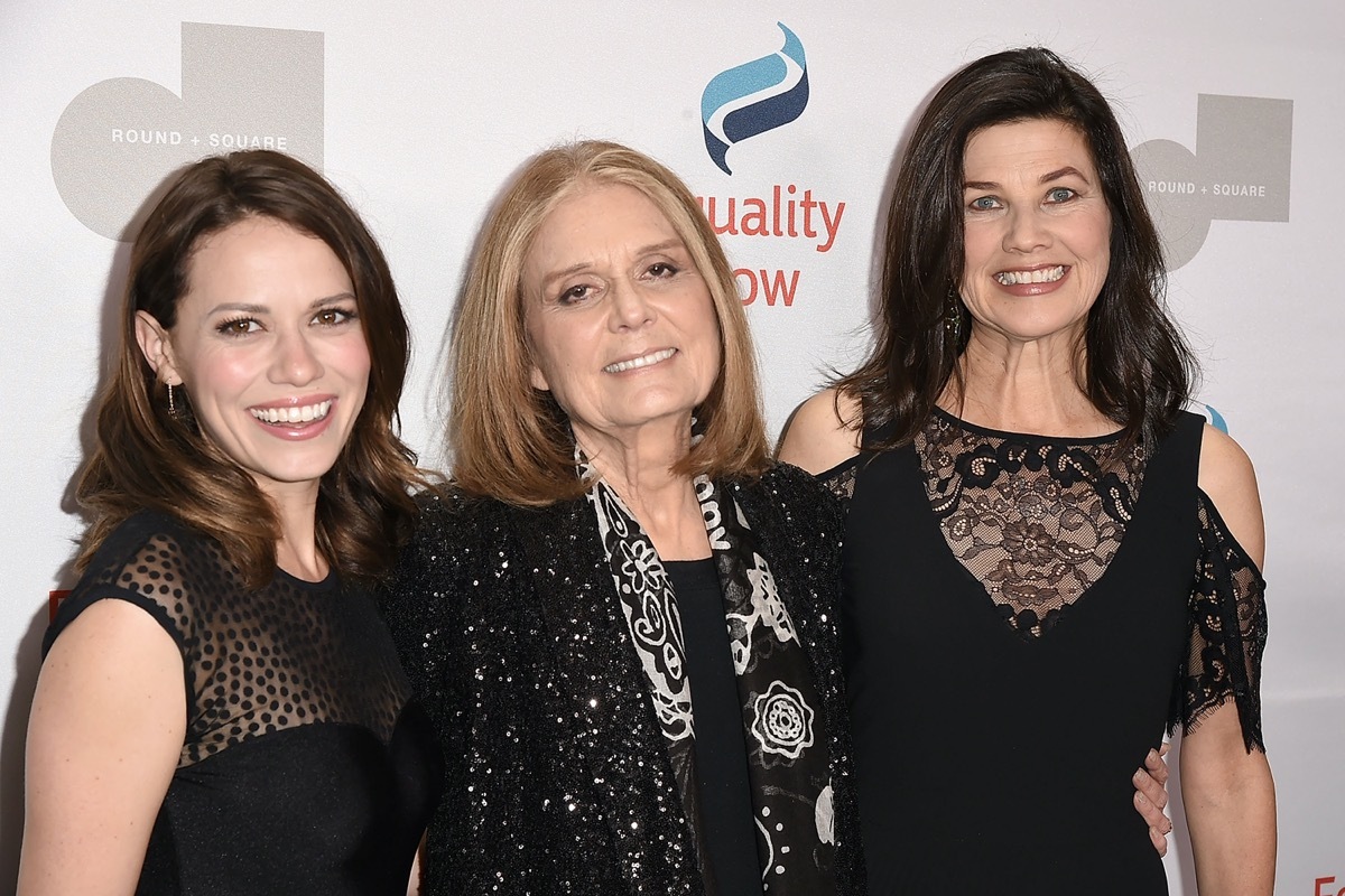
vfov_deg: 19.5
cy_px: 448
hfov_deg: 28.8
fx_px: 2615
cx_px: 672
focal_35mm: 70
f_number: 8
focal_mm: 70
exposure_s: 1/200
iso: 1250
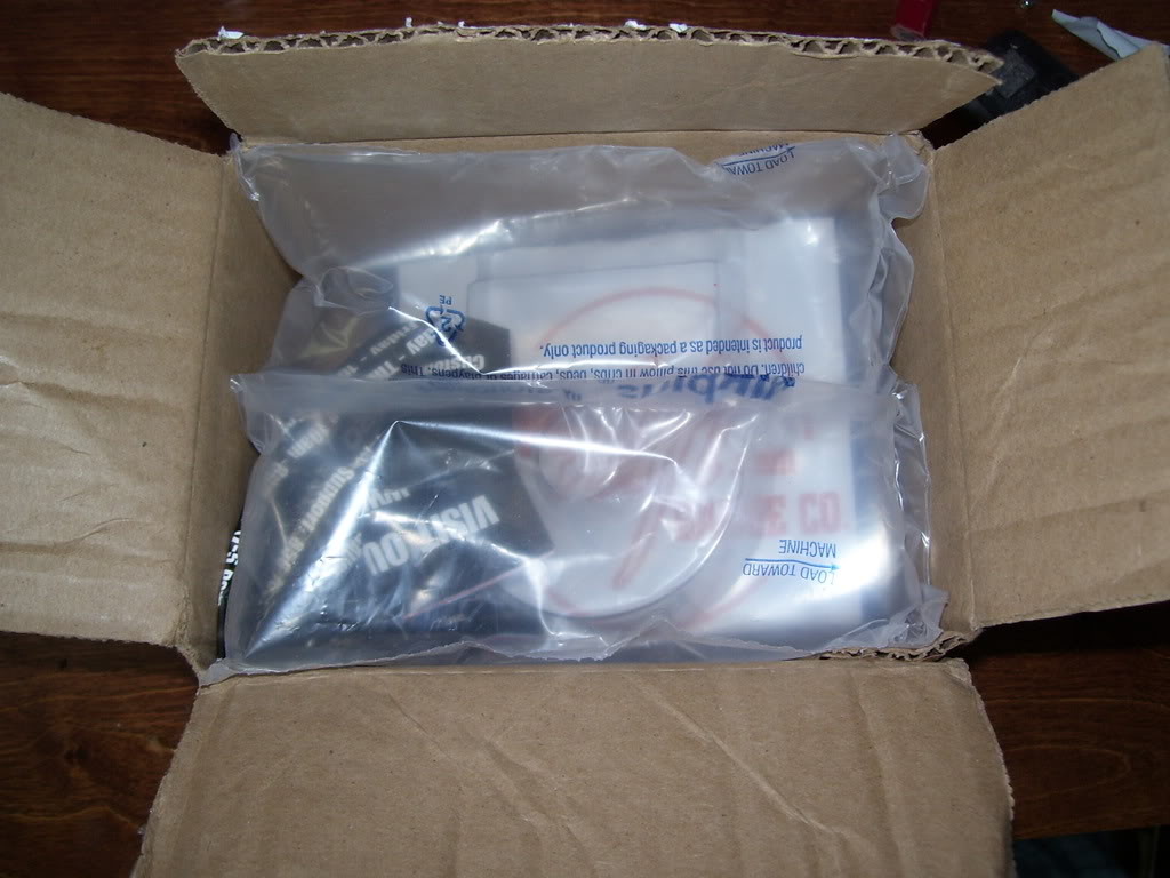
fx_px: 1217
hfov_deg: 51.4
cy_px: 439
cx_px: 585
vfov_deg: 39.7
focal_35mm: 36
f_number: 2.7
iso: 80
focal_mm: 6
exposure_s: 1/60
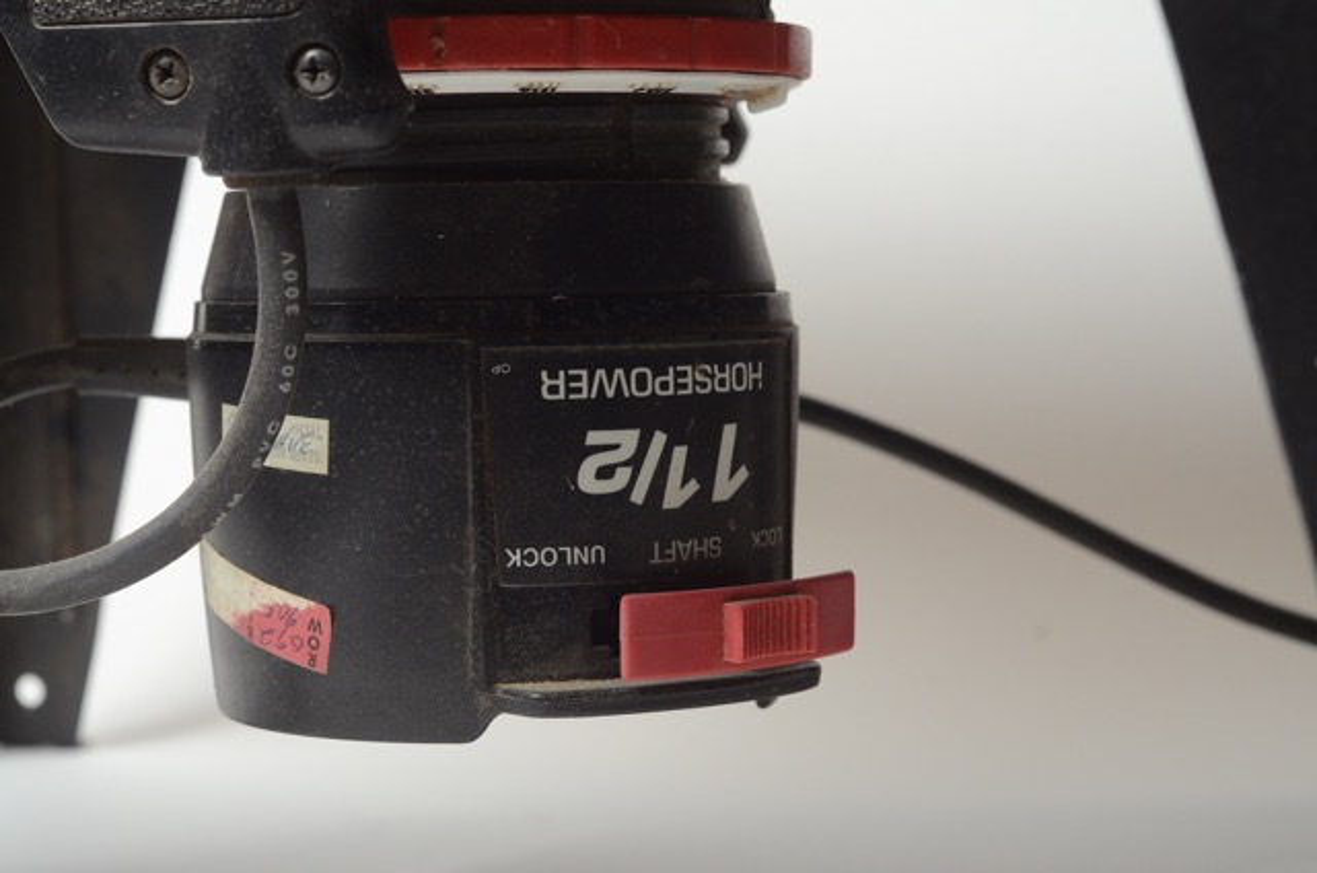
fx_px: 2738
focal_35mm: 75
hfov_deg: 27.0
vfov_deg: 18.1
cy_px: 436
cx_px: 658
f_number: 5.6
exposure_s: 1/100
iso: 1000
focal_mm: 50
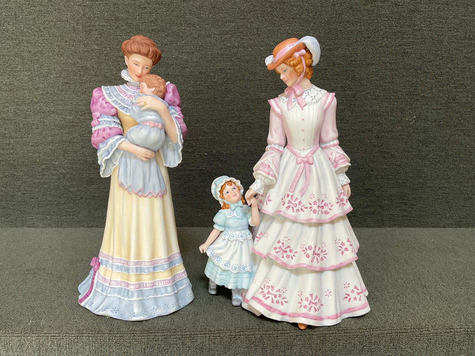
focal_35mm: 29
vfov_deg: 48.2
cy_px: 178
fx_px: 398
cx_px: 238
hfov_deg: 61.7
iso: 64
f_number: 1.8
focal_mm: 3
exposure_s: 1/60
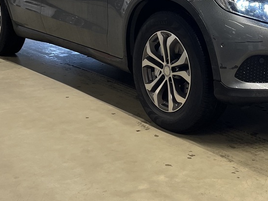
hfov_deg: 28.2
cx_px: 197
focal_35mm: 68
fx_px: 526
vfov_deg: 20.8
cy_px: -6
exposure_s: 1/100
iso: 125
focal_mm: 4.2
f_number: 1.6
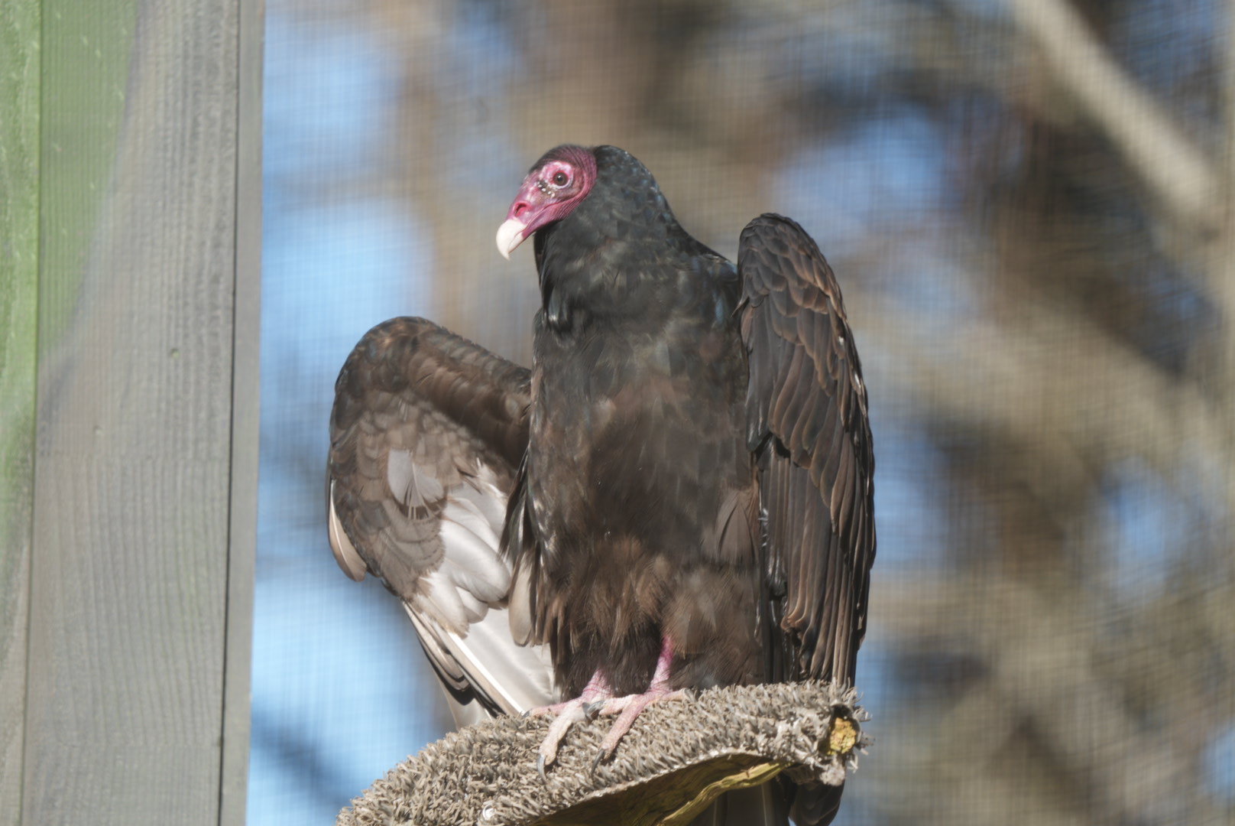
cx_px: 618
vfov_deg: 2.3
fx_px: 20597
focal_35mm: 600
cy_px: 413
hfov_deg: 3.4
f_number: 6.3
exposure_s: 1/400
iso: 160
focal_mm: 600
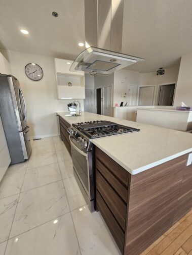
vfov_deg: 106.2
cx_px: 96
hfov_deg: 89.9
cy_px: 128
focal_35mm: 13
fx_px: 96
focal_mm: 2.2
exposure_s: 1/77
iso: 125
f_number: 2.2
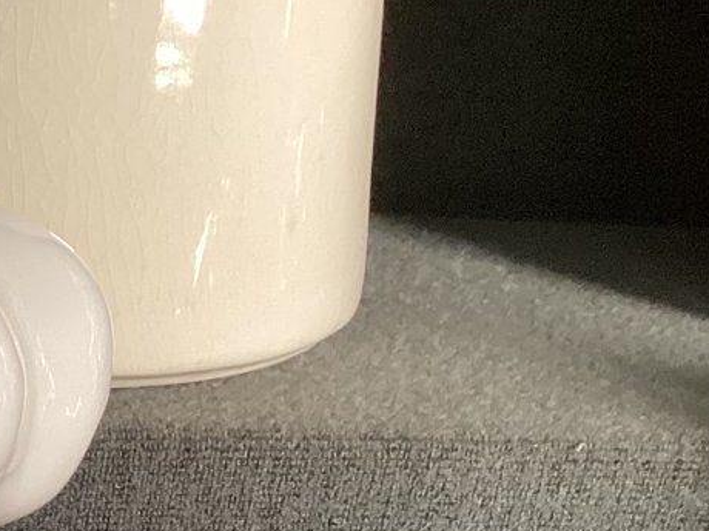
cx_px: -455
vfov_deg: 13.4
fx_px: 2089
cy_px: 860
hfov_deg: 16.8
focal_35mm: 102
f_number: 2.4
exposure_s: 1/60
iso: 125
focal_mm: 3.3
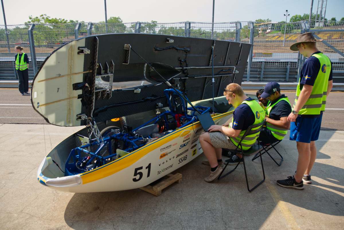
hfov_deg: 67.4
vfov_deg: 48.0
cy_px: 115
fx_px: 258
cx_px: 172
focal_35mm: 27
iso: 100
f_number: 3.5
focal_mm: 18
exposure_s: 1/400
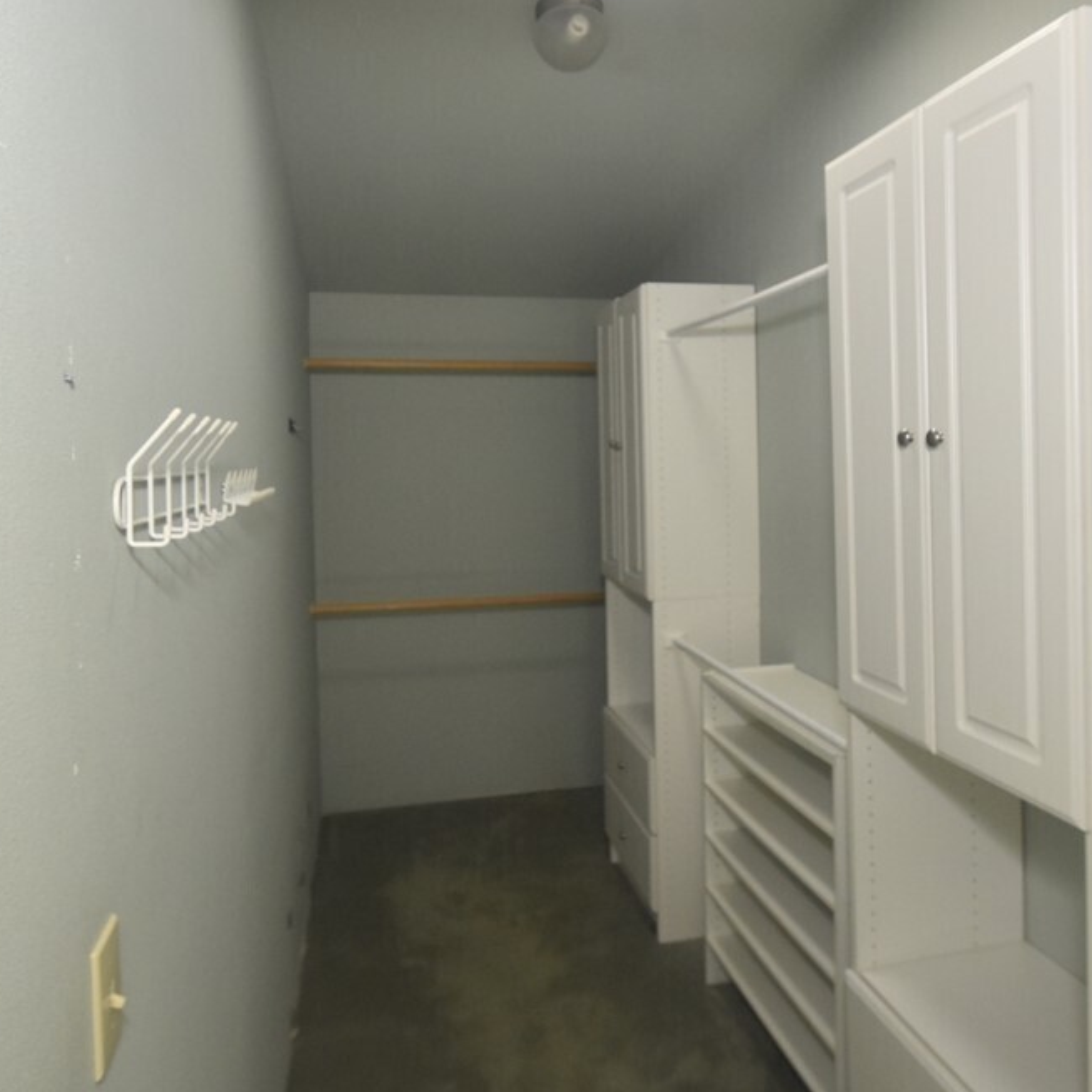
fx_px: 714
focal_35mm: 20
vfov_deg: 74.8
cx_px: 590
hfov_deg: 74.7
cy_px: 543
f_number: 4
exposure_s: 1/100
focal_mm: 10
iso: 1600
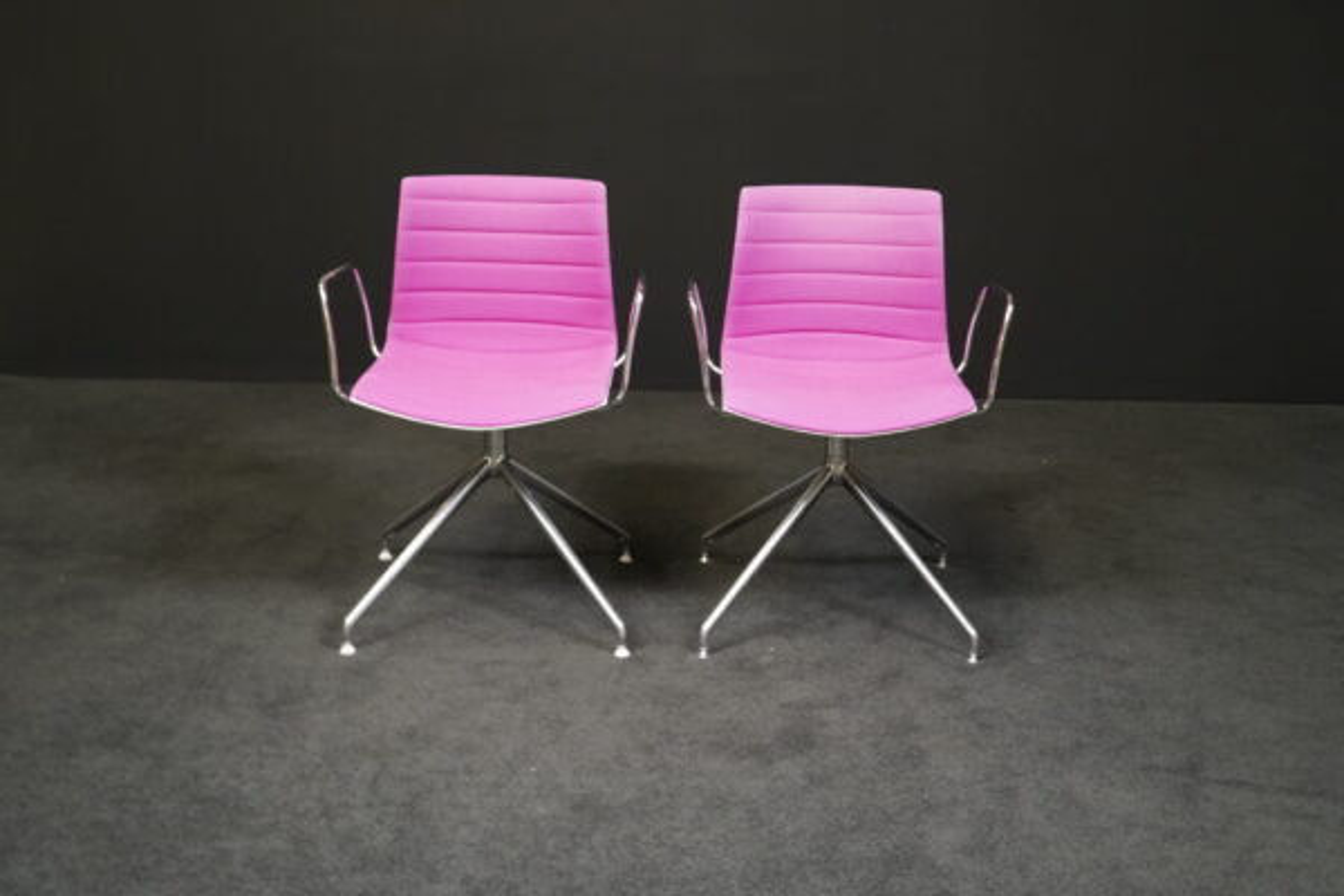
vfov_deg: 28.1
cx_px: 672
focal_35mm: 48
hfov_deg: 41.1
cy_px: 448
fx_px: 1792
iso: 5000
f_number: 7.1
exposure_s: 1/100
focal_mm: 48
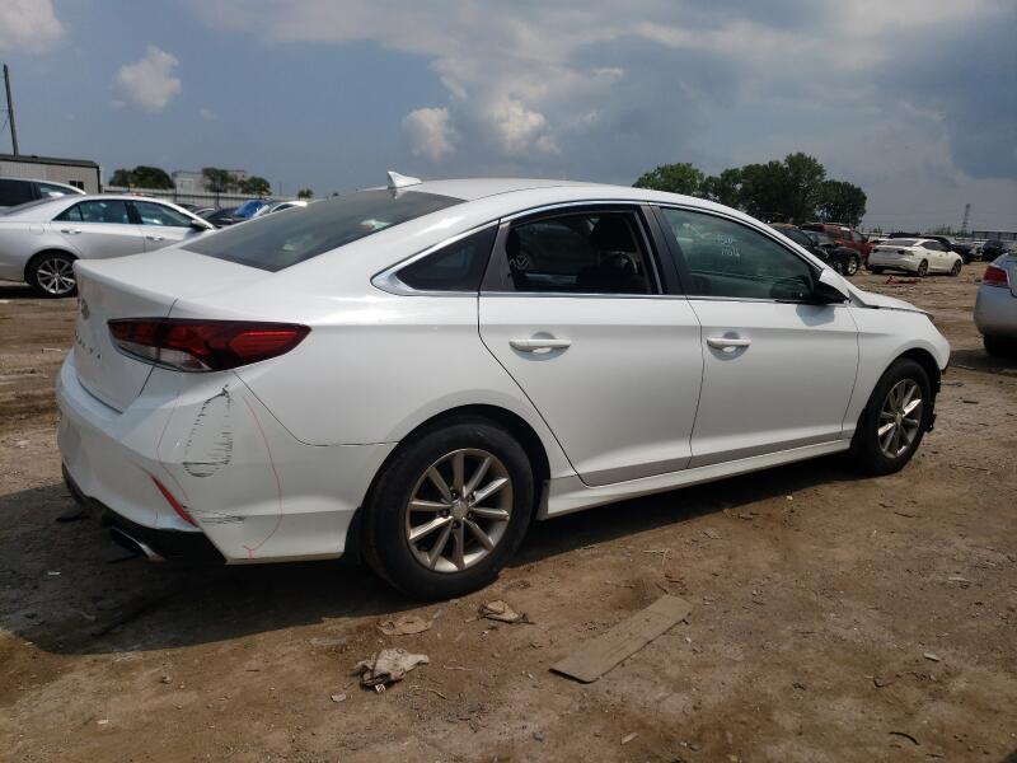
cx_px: 508
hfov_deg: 67.3
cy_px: 382
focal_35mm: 26
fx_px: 764
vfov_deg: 53.1
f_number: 1.5
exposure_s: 1/10000
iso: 51
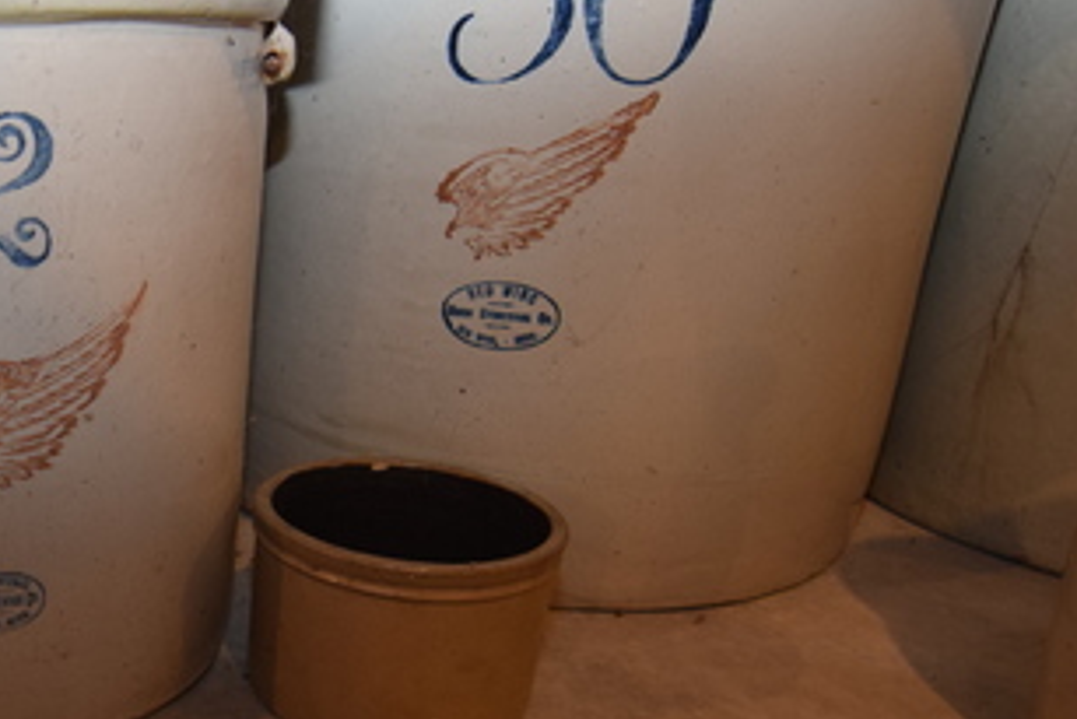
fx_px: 1142
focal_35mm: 38
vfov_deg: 34.4
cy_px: 514
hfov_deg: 43.8
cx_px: 21
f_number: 2.8
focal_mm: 11
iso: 900
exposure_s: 1/60
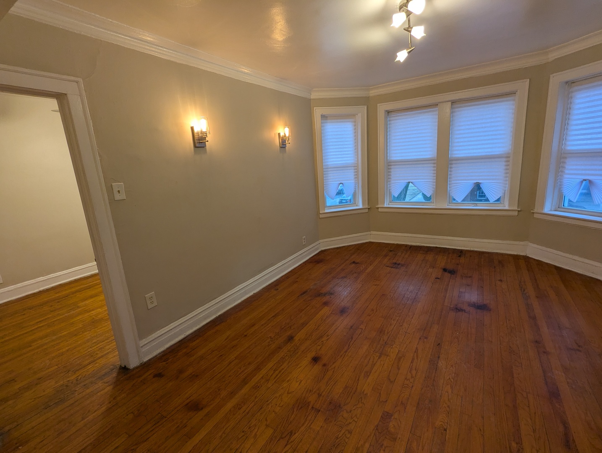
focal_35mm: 16
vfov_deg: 78.3
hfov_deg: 94.4
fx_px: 279
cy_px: 226
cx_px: 301
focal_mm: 2.35
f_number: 2.2
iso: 59
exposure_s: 1/24
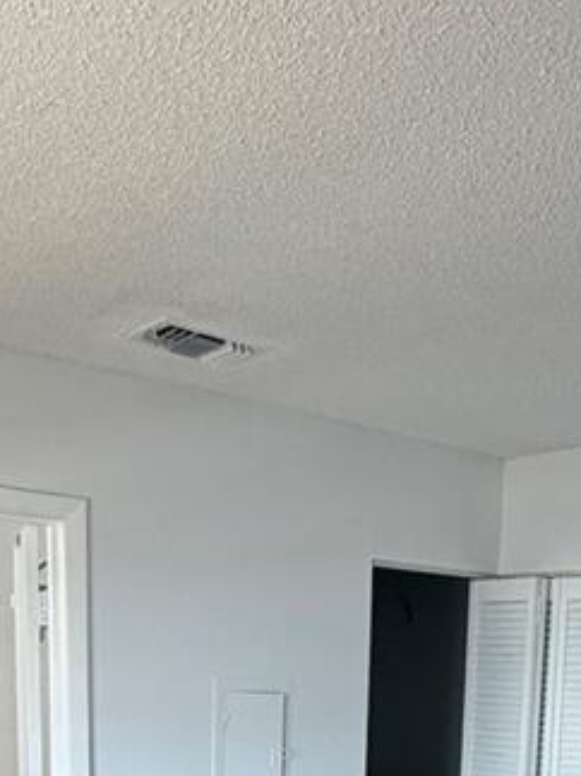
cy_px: 915
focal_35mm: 52
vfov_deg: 31.3
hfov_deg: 27.9
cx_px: 367
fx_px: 1164
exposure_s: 1/120
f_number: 2.2
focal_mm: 2.22
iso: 200
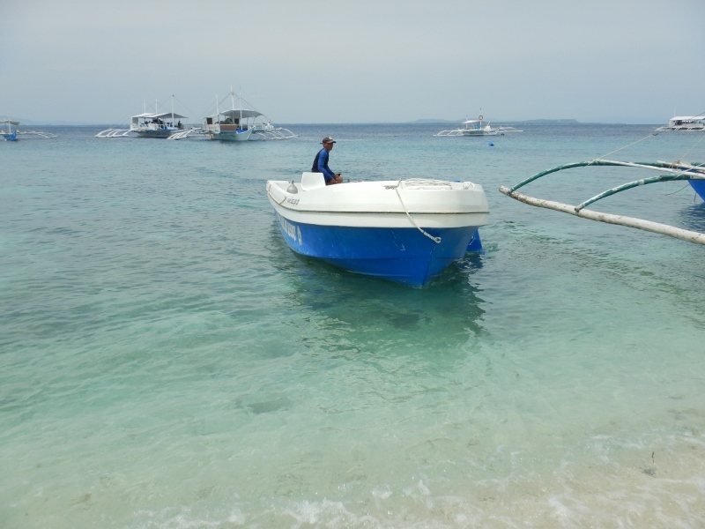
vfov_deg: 38.7
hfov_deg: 50.1
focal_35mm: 37
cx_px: 352
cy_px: 264
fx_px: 754
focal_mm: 6.6
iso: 125
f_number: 4.2
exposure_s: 1/1250
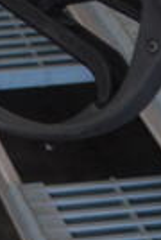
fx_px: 1361
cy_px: 497
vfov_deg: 9.4
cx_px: -333
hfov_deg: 6.2
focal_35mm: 204
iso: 1100
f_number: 3.5
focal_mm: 20
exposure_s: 1/125
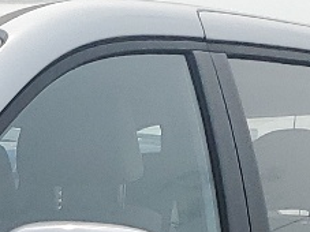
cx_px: -380
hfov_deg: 9.8
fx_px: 1638
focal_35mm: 183
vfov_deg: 7.1
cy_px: 740
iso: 50
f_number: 1.5
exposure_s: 1/3333
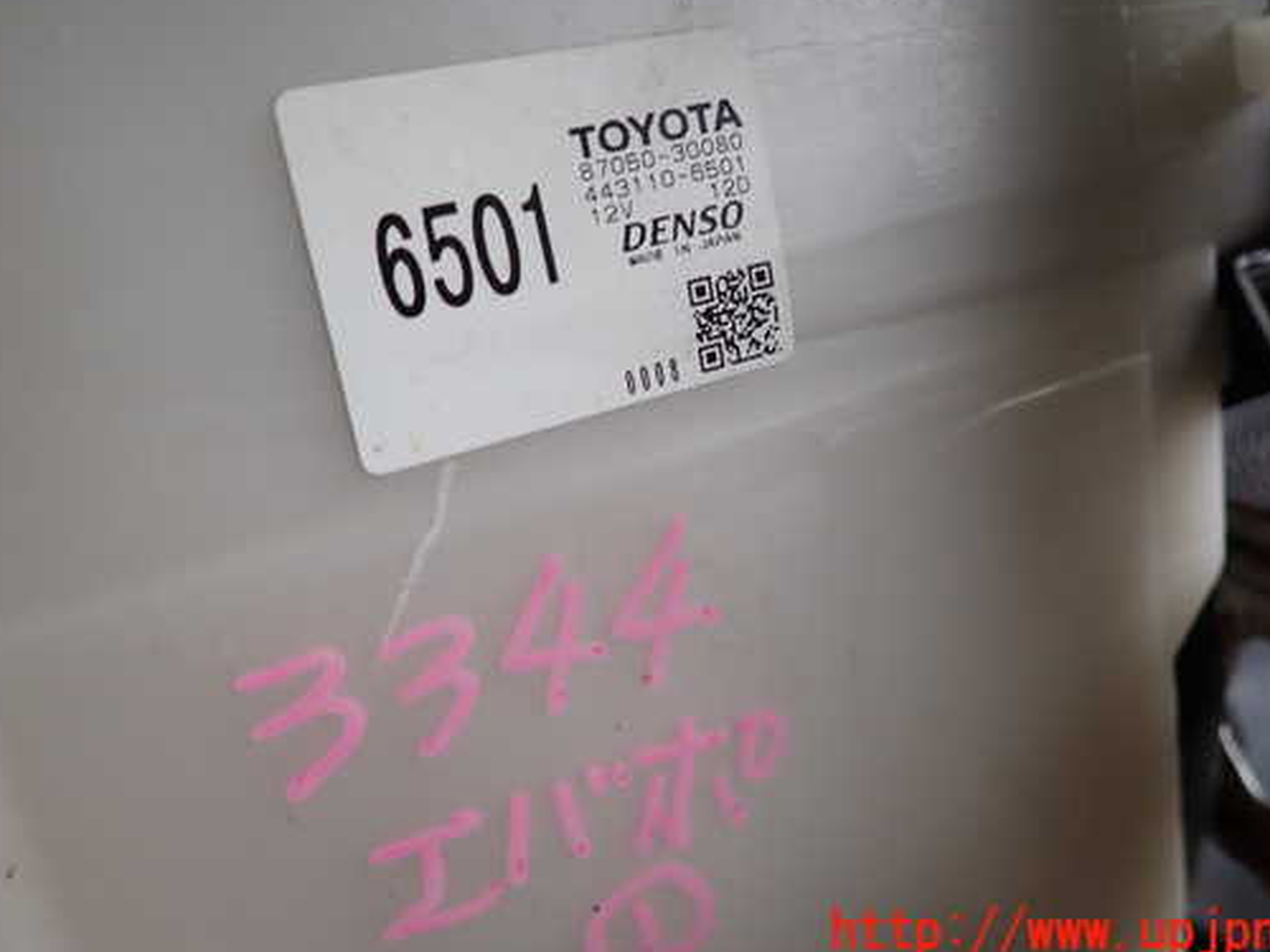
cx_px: 643
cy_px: 393
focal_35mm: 30
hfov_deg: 60.0
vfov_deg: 46.6
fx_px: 1101
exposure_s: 1/100
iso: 100
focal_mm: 4.5
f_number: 2
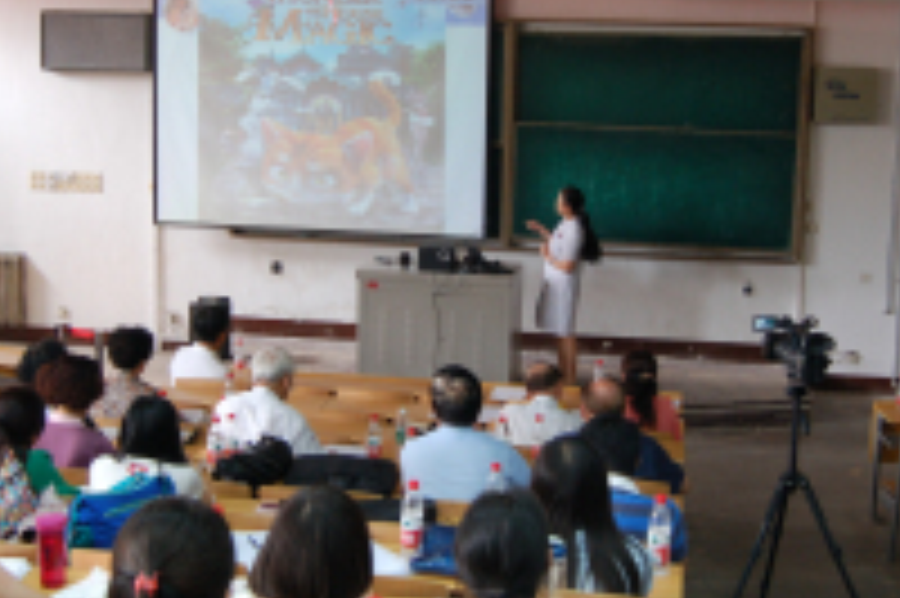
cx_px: 468
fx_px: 1349
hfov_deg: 36.9
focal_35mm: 54
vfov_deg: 24.9
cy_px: 196
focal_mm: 18
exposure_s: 1/20
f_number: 3.5
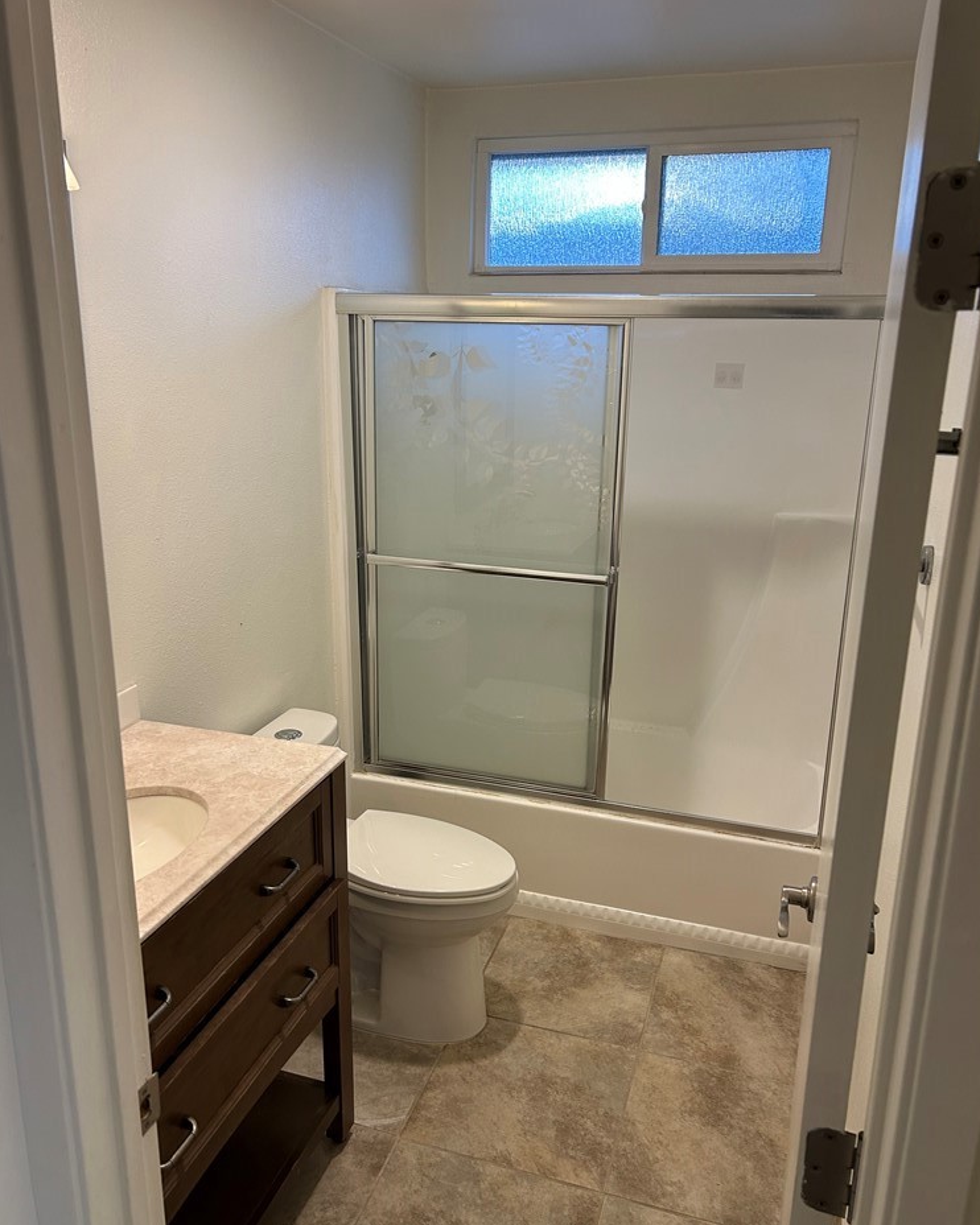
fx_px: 1015
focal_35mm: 28
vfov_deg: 62.2
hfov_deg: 51.5
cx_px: 483
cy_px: 620
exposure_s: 1/120
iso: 100
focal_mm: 5.7
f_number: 1.5
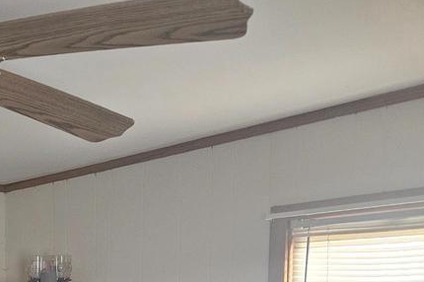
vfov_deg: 21.4
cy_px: 369
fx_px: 671
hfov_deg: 30.4
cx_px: -70
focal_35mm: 57
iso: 500
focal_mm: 5.4
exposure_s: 1/30
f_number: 1.8
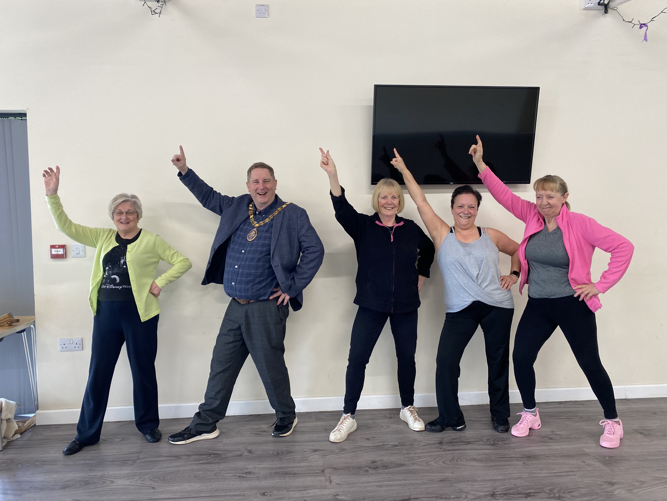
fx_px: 501
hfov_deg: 67.3
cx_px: 334
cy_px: 250
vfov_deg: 53.1
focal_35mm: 26
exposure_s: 1/100
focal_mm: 4.25
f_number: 1.8
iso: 125
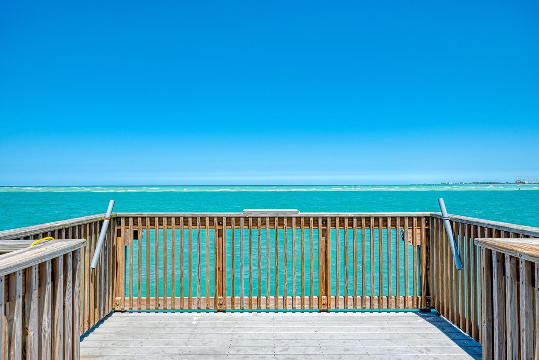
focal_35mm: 24
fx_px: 359
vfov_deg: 53.1
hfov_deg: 73.7
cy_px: 179
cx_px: 267
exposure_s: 1/800
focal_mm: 23
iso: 400
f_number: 7.1
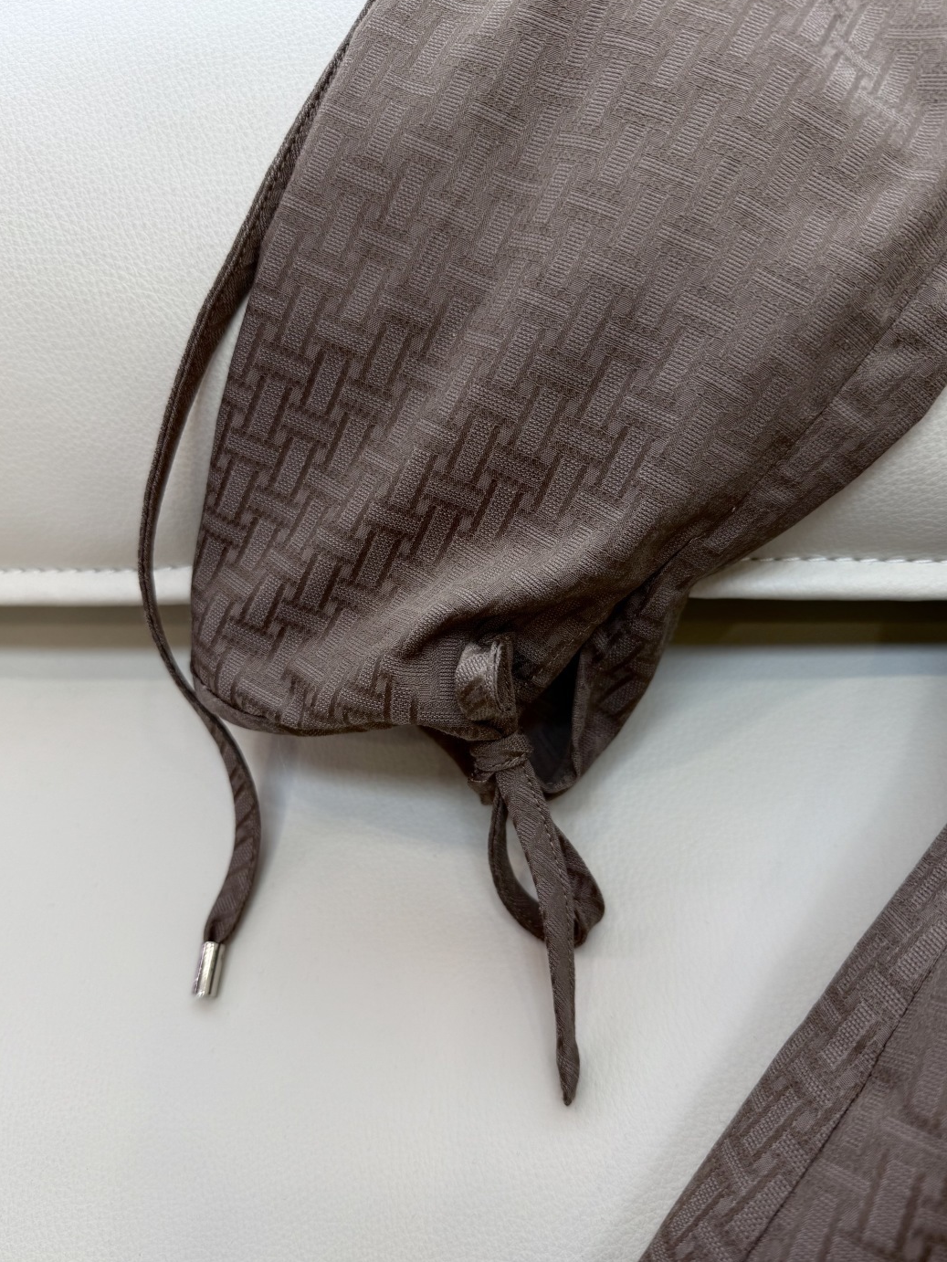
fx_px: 912
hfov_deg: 54.9
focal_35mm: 25
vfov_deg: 69.4
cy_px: 645
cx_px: 476
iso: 64
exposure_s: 1/100
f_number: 1.78
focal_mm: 6.76
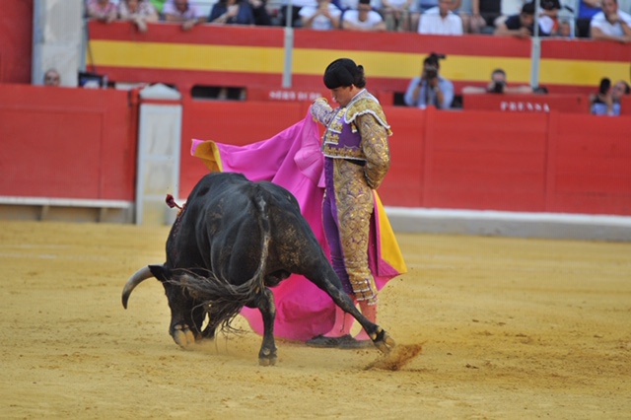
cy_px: 210
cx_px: 316
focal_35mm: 278
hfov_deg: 7.4
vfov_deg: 4.9
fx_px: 4861
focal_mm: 185
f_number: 2.8
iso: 640
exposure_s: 1/1000
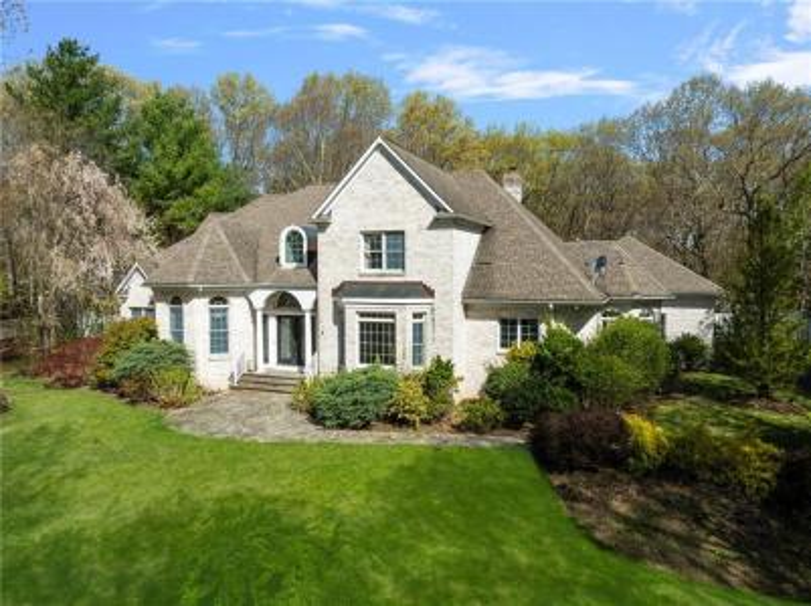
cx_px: 406
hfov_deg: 71.6
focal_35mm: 24
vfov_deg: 56.7
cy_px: 303
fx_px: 562
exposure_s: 1/240
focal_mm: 12.29
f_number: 2.8
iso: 100
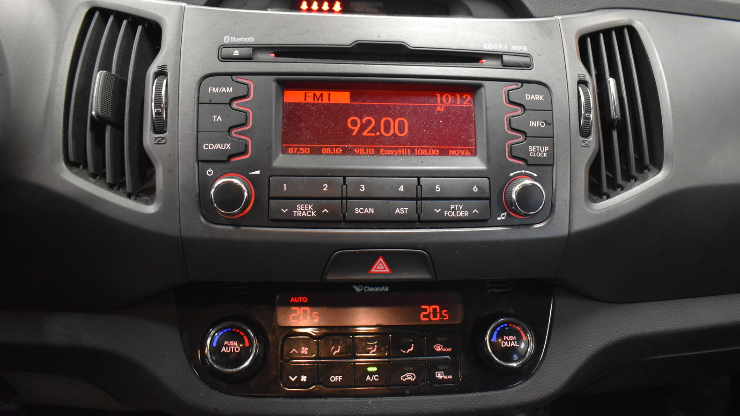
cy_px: 178
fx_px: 569
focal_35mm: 29
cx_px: 379
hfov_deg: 66.1
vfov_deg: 40.1
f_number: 3.5
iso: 2000
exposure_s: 1/30
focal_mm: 18
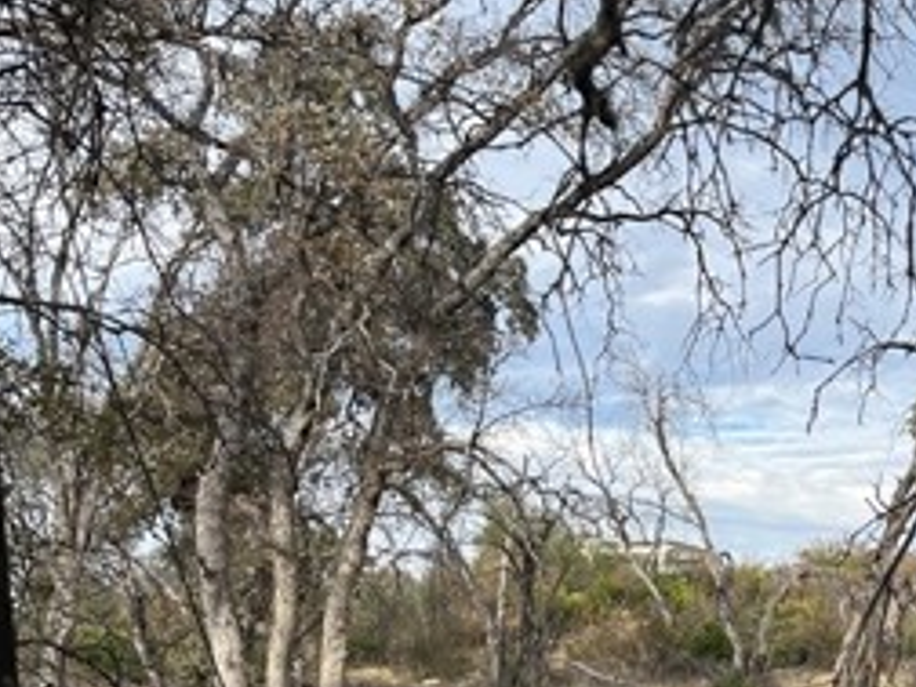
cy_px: 803
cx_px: 1032
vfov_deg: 20.9
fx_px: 1746
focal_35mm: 66
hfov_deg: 26.8
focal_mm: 5.1
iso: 50
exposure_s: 1/1372
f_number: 1.6
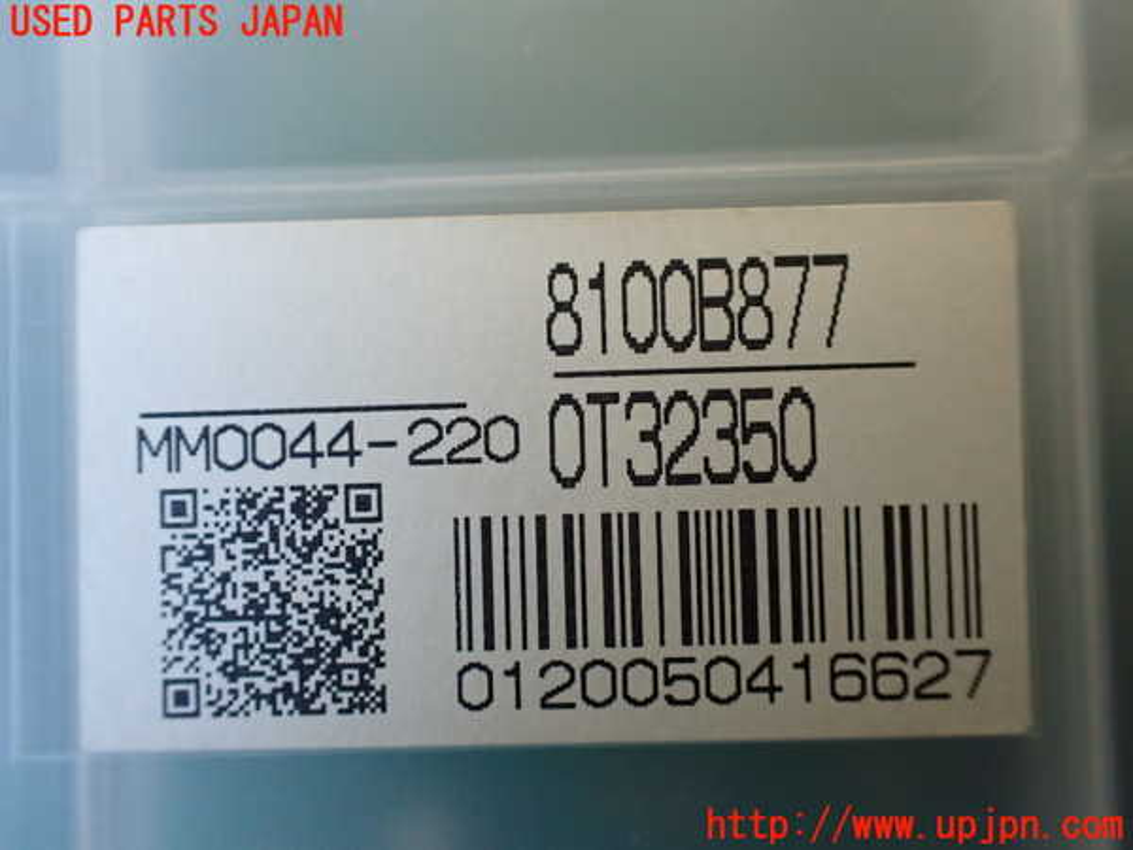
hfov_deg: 60.0
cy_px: 425
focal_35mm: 30
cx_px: 566
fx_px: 982
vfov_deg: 46.8
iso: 640
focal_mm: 5.4
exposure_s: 1/125
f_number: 2.3
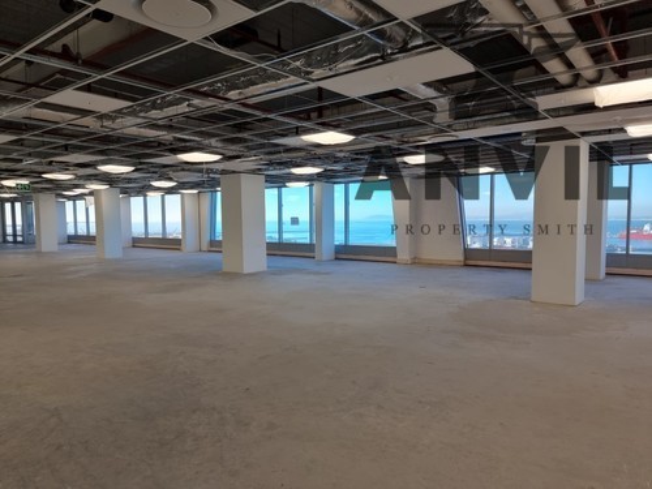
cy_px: 244
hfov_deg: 71.6
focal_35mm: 24
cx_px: 326
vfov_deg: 56.8
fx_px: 452
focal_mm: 6.7
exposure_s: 1/100
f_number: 1.8
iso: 50
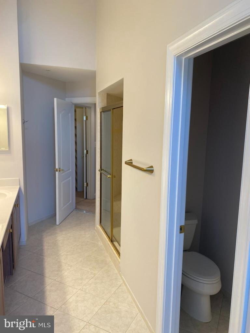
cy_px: 166
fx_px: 250
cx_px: 125
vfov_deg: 67.3
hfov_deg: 53.1
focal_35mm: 26
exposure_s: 1/120
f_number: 1.8
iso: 100
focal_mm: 4.25
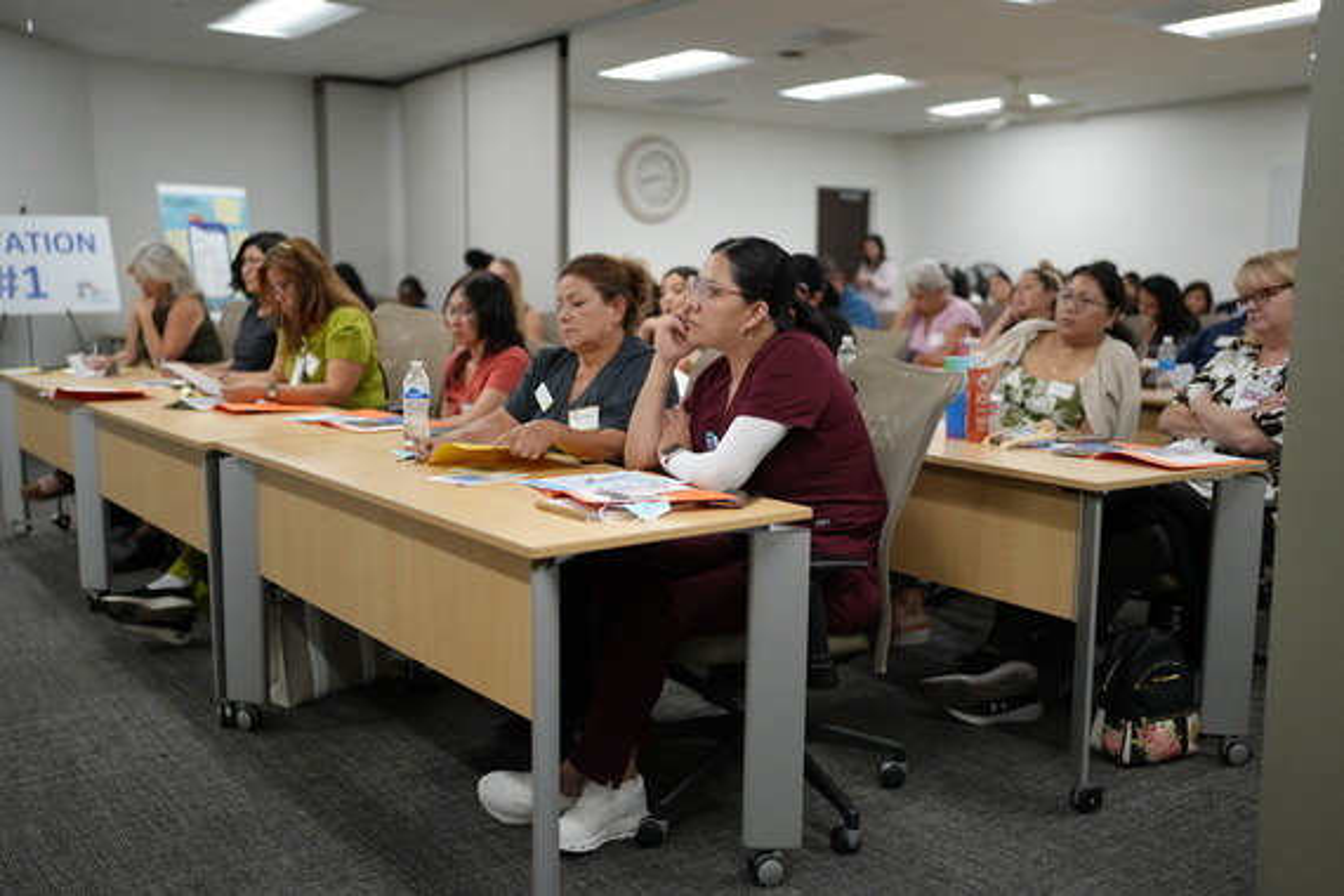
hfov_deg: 54.4
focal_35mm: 35
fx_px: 1307
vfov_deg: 37.9
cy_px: 448
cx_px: 672
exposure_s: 1/320
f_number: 1.4
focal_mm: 35
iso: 800
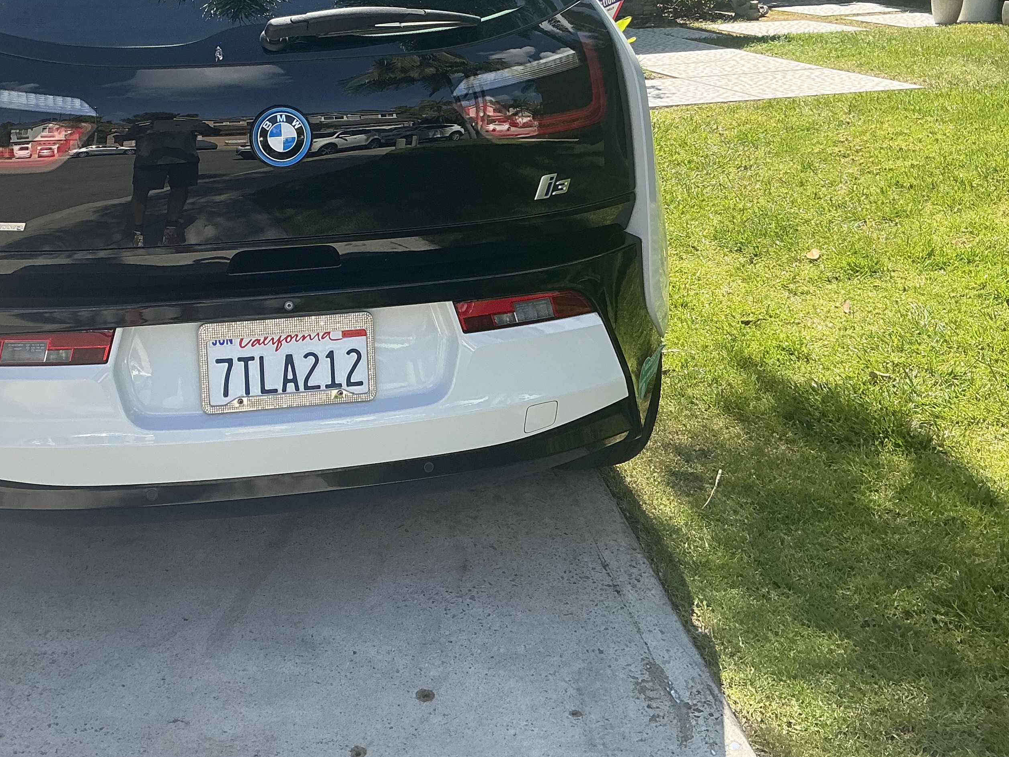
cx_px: 296
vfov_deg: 31.8
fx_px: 1312
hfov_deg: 41.2
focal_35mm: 45
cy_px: 225
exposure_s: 1/691
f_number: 1.8
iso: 25
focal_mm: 3
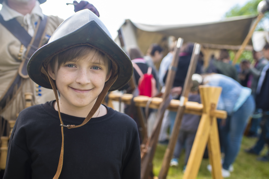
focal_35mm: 35
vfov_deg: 37.9
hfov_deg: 54.4
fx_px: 262
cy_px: 90
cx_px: 134
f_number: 2.8
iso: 200
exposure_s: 1/500
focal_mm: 35
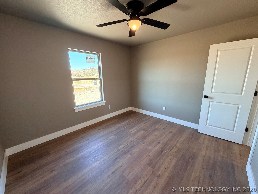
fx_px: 104
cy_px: 97
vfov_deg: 85.7
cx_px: 129
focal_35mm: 14
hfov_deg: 102.1
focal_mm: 2.22
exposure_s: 1/60
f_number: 2.2
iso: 250
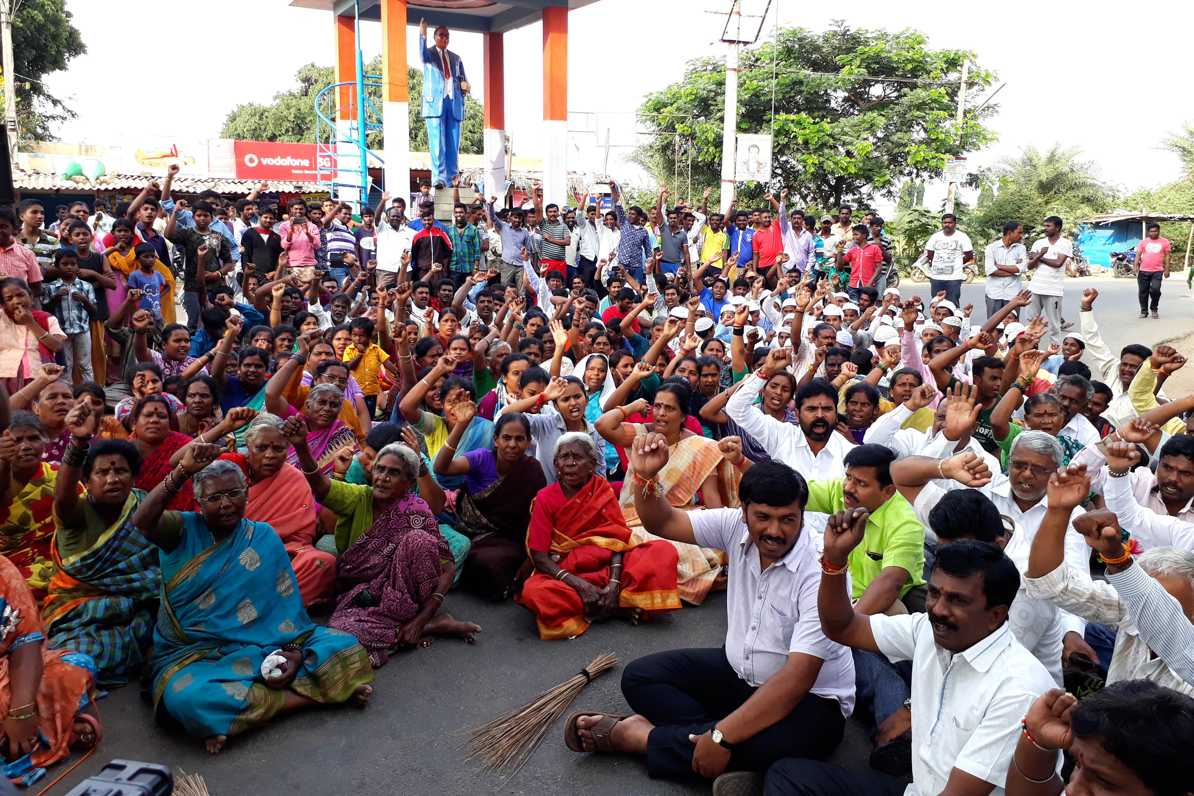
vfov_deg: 44.9
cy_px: 355
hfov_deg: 63.7
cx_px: 606
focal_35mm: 29
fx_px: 962
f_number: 1.9
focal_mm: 3.6
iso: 40
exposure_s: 1/221
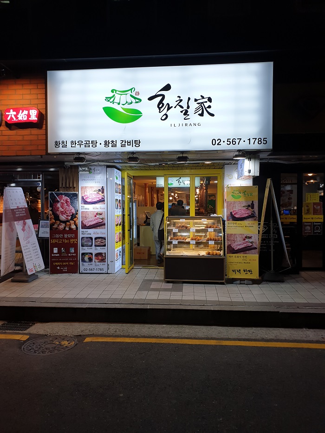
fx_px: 325
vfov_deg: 67.3
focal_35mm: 26
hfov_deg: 53.1
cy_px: 216
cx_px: 162
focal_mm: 4.3
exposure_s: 1/120
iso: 80
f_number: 2.4
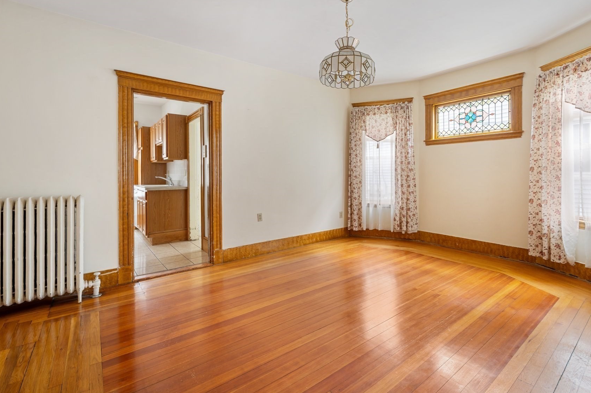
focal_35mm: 17
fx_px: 279
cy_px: 174
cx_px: 321
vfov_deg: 70.1
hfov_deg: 93.1
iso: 400
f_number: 7.1
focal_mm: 14
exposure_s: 1/2
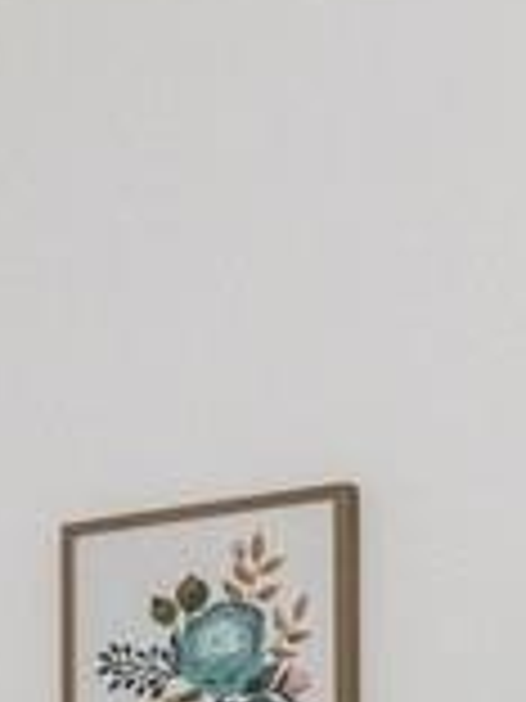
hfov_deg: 10.0
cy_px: 1249
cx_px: 36
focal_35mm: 148
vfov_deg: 12.3
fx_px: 2999
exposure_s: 1/50
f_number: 9
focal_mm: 10
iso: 400
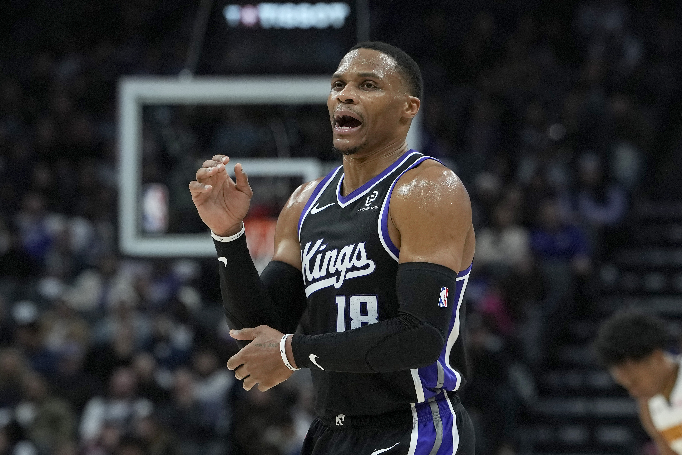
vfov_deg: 7.5
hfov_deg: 11.2
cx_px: 341
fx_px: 3485
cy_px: 228
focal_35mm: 184
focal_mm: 123
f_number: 2.8
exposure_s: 1/2000
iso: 2000
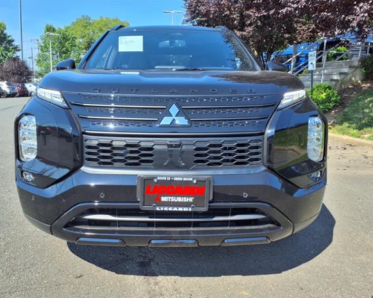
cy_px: 153
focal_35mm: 29
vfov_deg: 49.9
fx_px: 320
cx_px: 172
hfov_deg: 60.4
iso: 40
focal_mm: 3.58
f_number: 1.9
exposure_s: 1/1111
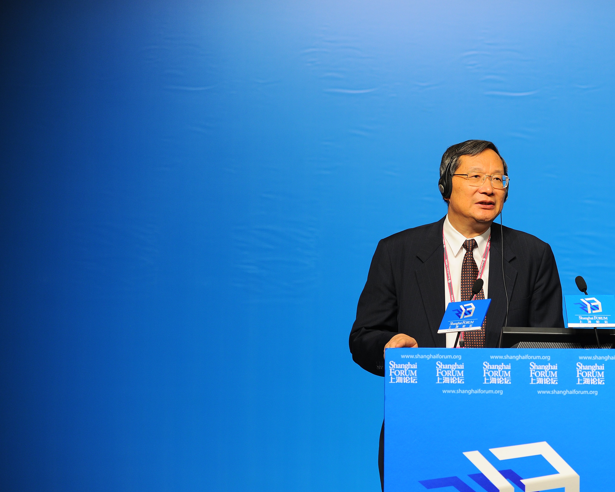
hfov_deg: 13.1
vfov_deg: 10.5
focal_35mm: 147
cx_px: 469
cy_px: 304
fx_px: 2676
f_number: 2.8
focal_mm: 102
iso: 320
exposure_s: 1/320
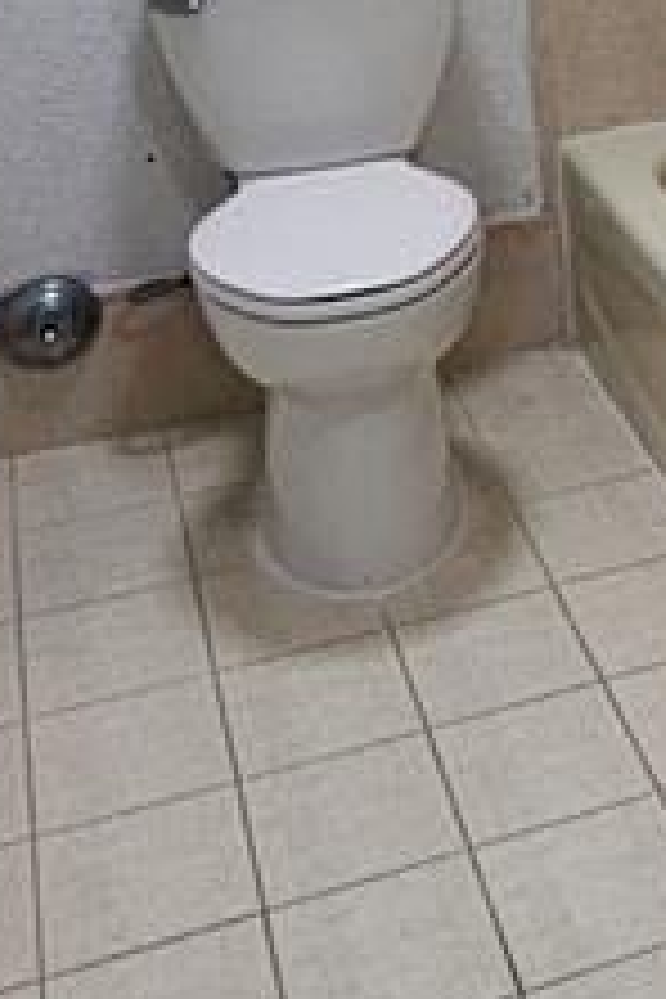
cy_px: -198
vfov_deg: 25.0
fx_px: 2026
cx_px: 1238
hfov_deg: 15.7
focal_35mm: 73
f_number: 2.2
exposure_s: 1/60
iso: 50
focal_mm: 2.2
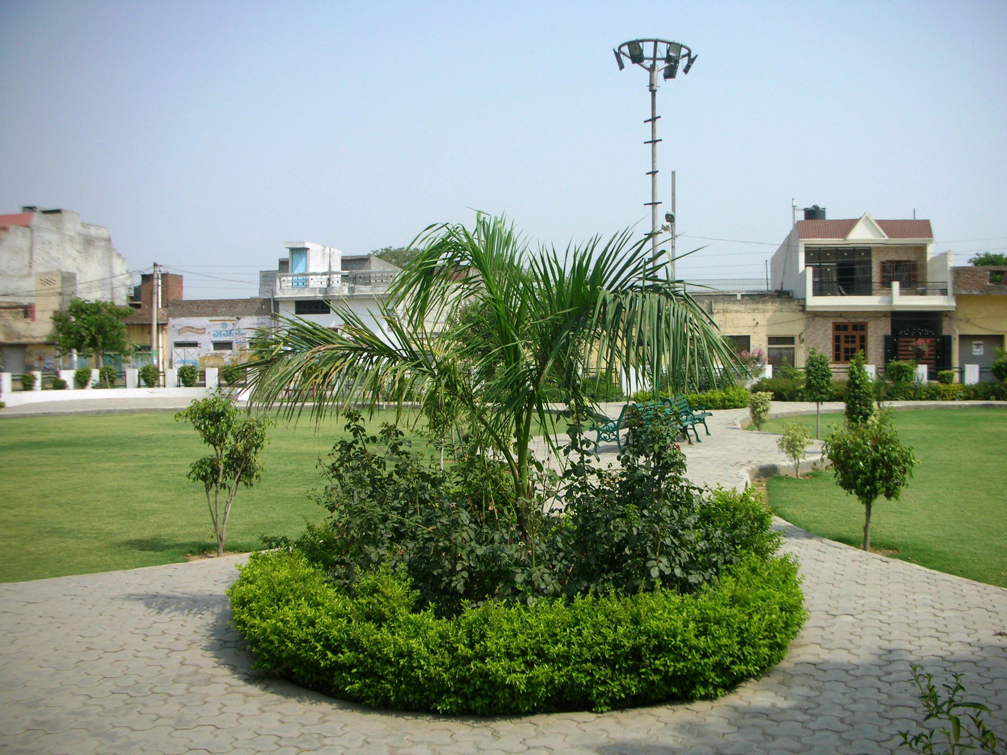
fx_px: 1018
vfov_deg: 40.7
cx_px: 504
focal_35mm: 35
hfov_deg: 52.6
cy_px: 378
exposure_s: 1/122
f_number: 8.5
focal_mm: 5.8
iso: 50
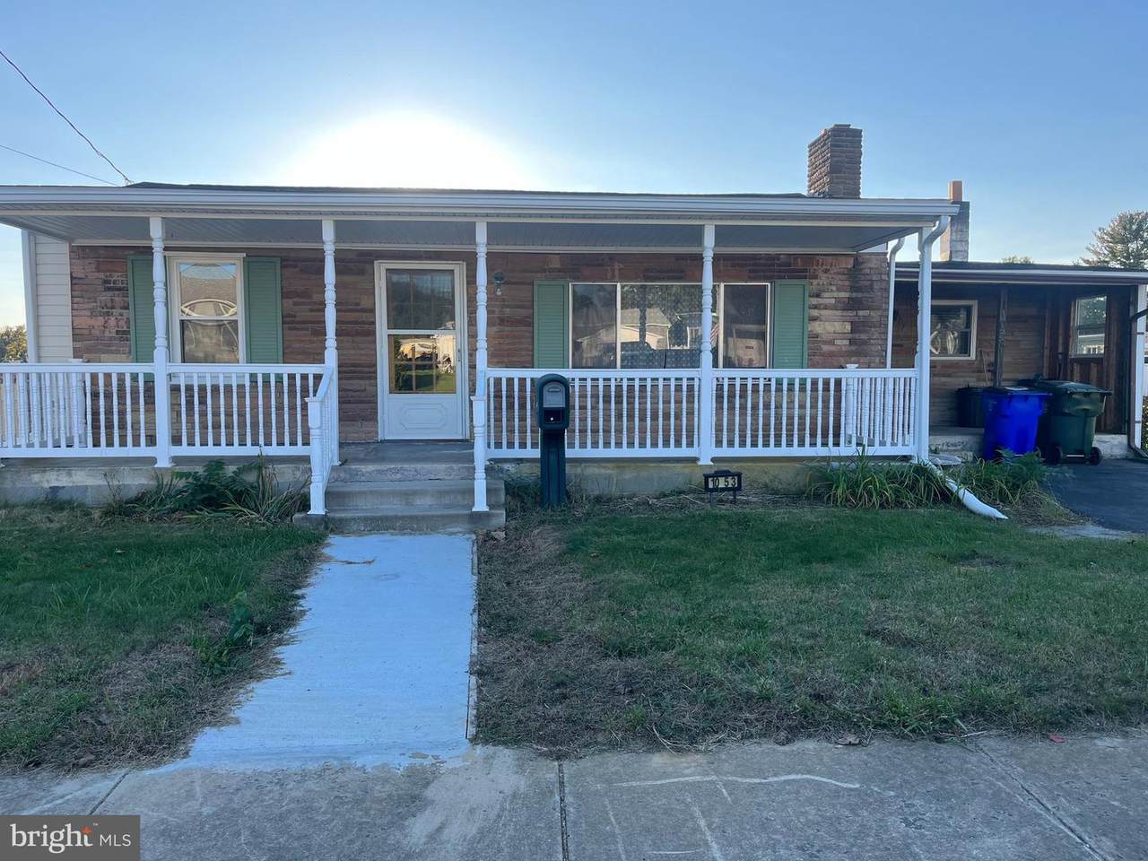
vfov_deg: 53.1
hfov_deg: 67.3
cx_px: 574
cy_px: 430
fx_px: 862
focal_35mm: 26
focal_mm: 5.1
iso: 50
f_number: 1.6
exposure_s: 1/742
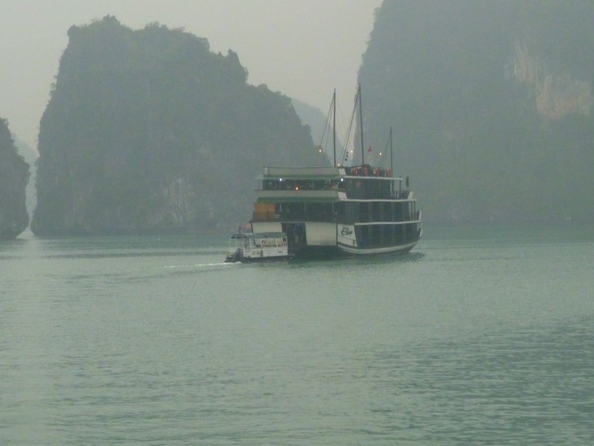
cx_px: 320
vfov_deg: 10.7
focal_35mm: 138
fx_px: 2368
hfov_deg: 14.3
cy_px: 184
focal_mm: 17.9
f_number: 3.5
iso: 400
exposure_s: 1/60
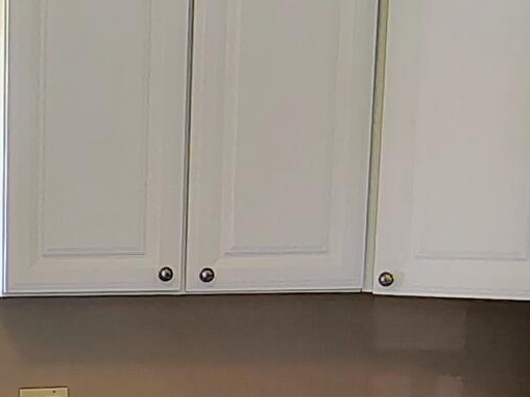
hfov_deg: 18.2
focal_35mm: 94
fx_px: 1439
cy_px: 421
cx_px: -300
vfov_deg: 15.4
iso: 412
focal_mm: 2.13
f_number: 2.2
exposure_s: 1/60
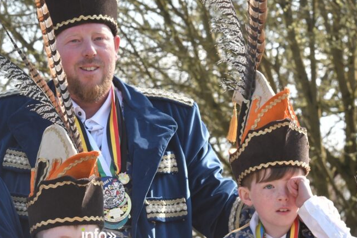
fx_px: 2410
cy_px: 68
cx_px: 99
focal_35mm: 243
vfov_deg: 5.7
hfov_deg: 8.5
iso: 800
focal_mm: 102
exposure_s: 1/400
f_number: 11
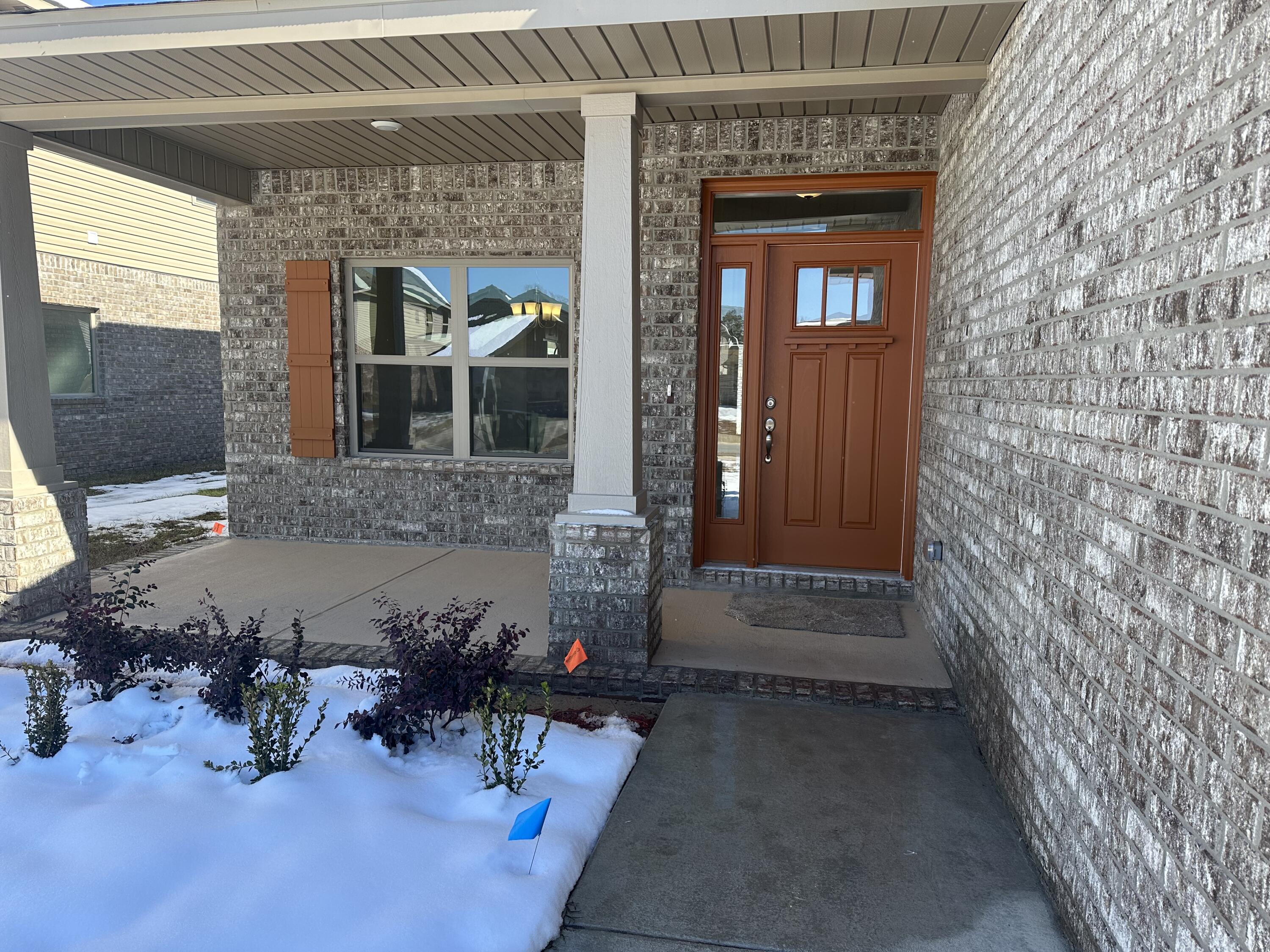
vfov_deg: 56.8
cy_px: 476
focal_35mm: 24
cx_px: 635
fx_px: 881
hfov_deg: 71.6
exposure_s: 1/918
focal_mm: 6.86
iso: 80
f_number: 1.78
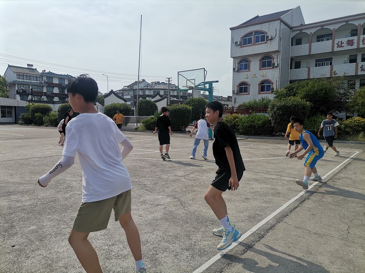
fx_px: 274
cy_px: 136
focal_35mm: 26
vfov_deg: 53.1
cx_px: 182
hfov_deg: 67.3
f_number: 1.8
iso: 50
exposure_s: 1/2653
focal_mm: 4.75
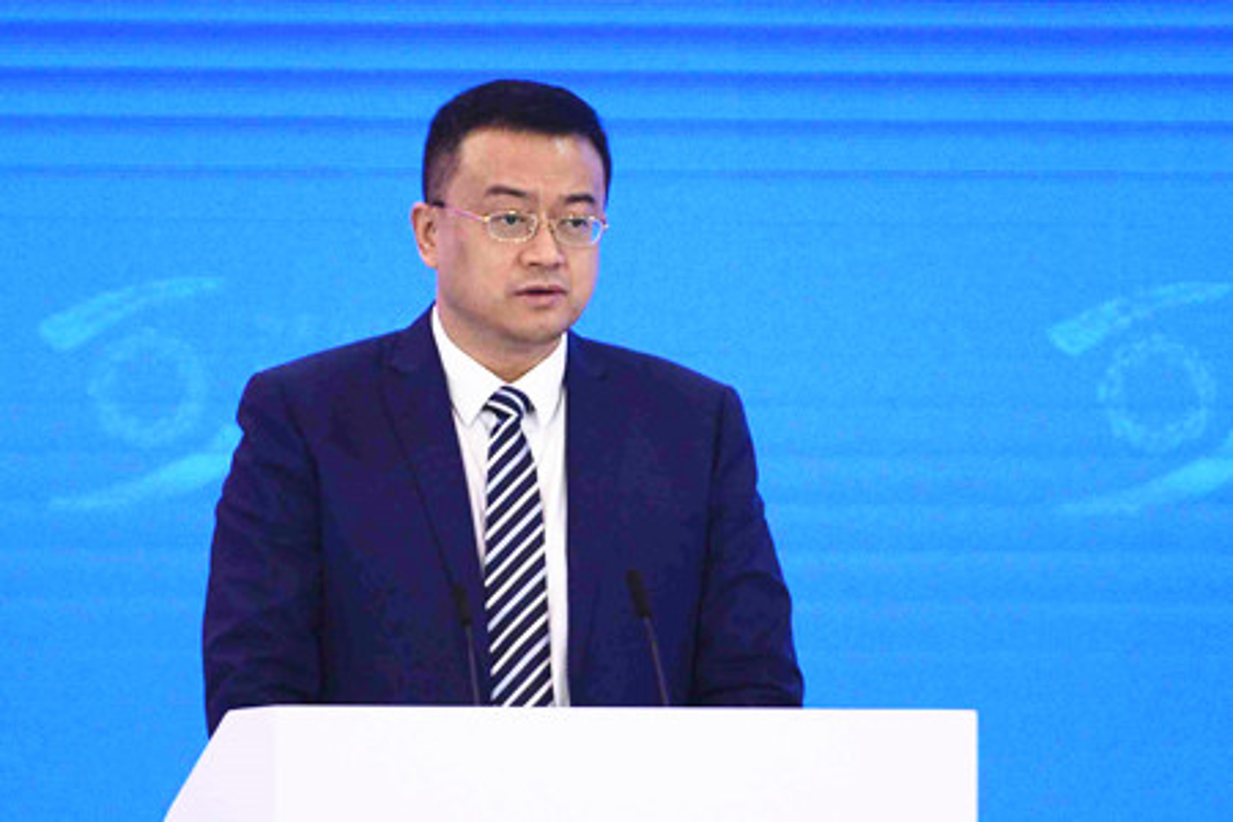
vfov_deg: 6.9
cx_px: 616
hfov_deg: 10.3
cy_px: 411
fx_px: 6849
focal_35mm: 200
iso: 1600
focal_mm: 200
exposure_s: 1/400
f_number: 2.8
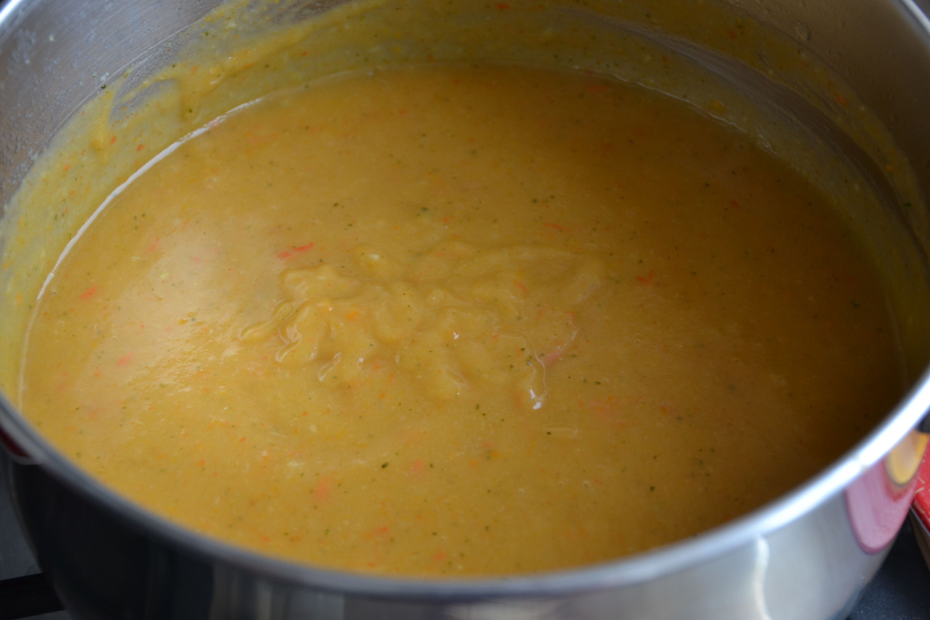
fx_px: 1744
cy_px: 310
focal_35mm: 68
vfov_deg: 20.2
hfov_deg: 29.9
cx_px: 465
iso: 400
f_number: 4.8
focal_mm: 45
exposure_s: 1/100
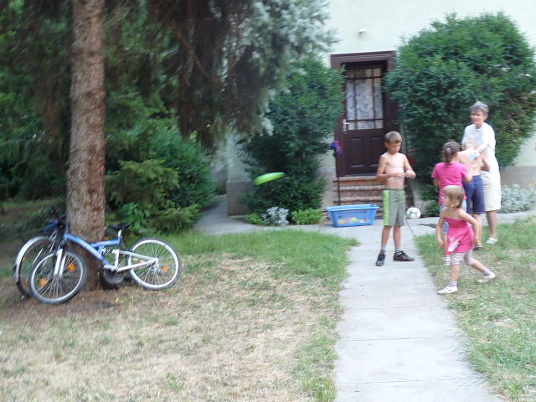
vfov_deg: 28.0
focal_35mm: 52
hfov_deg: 36.8
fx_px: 805
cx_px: 268
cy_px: 201
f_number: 3
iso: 100
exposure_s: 1/50
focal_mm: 5.4
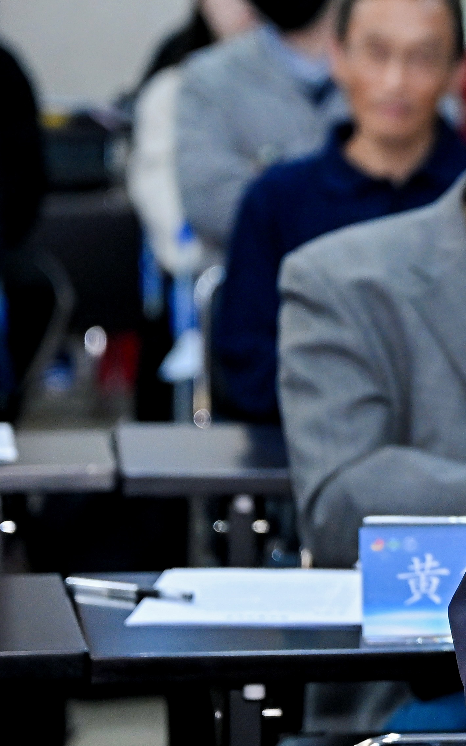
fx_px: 5181
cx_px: 867
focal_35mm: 255
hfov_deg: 5.1
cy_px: 384
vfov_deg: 8.2
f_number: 2.8
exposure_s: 1/160
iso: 1000
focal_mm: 70
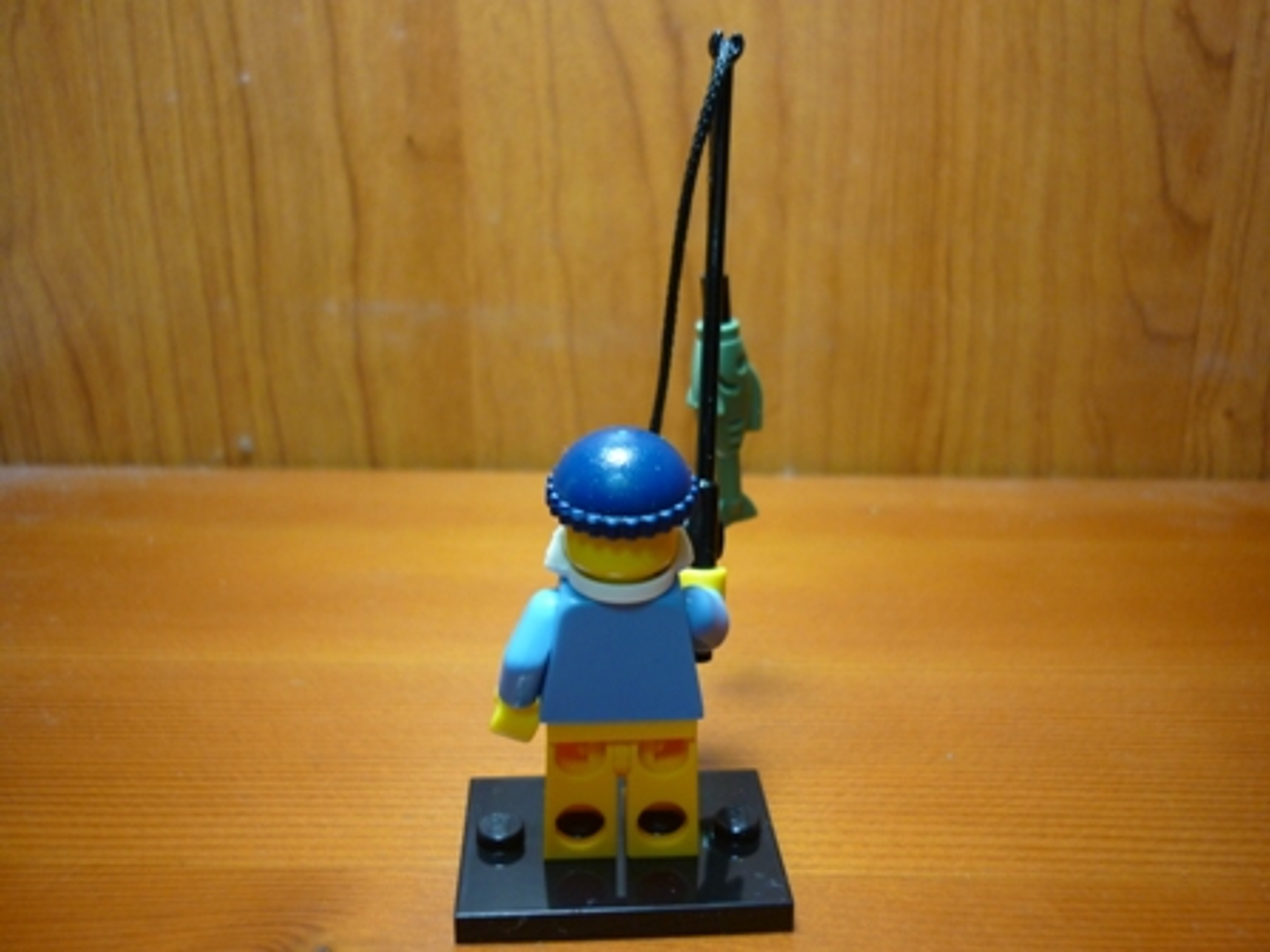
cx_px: 635
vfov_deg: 42.9
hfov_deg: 55.4
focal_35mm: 33
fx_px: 1211
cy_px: 476
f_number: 2.8
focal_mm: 5.5
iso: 160
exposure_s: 1/30
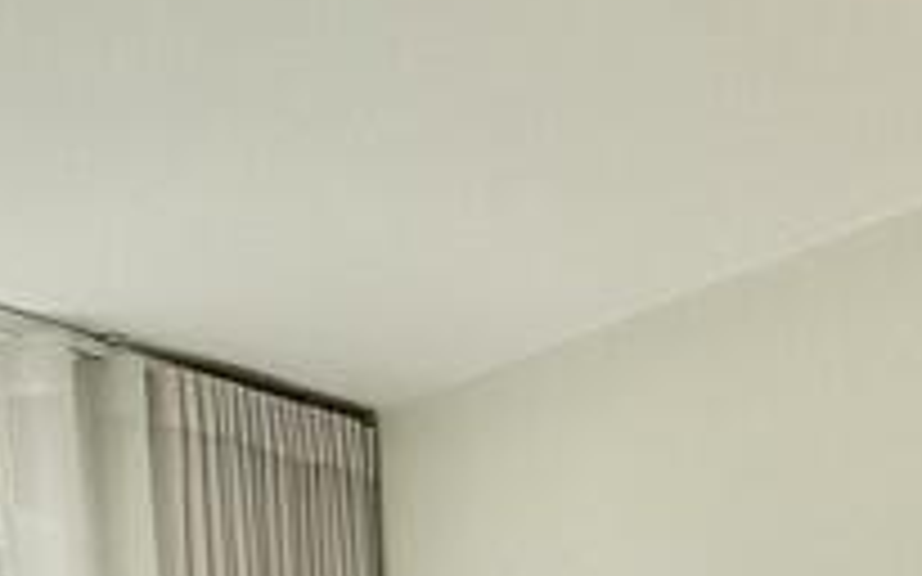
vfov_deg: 12.0
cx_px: 706
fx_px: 1859
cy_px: 1584
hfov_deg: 27.4
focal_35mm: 74
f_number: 2.2
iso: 50
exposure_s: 1/100
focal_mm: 2.22
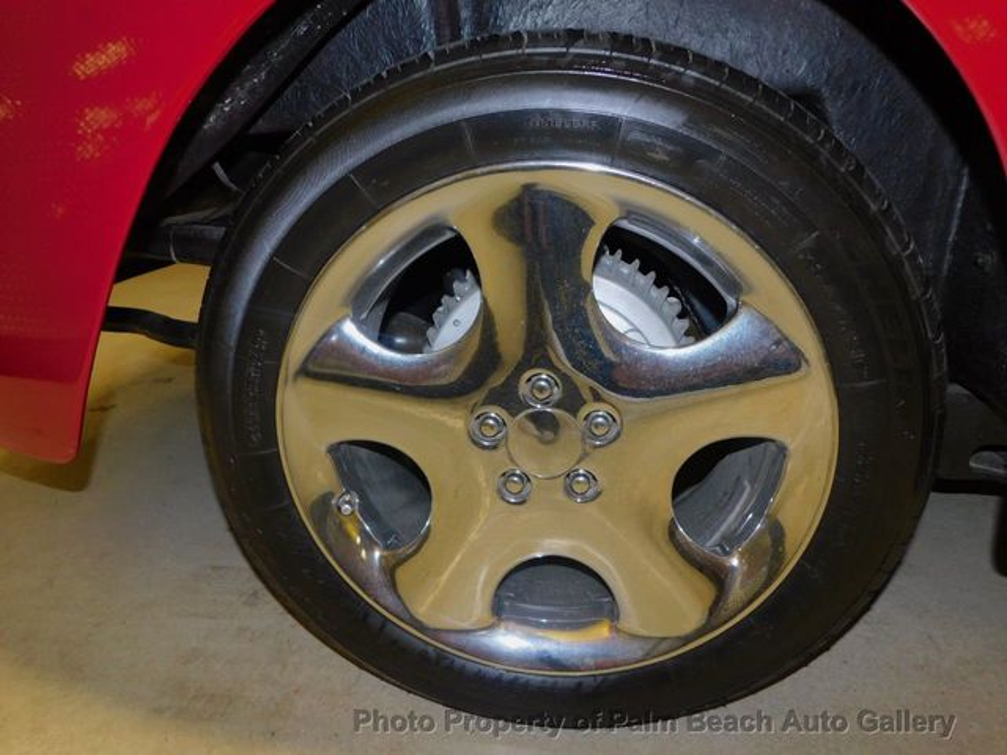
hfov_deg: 73.9
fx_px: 669
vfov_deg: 58.9
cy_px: 378
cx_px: 504
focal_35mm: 23
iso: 200
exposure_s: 1/30
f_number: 3
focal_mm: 4
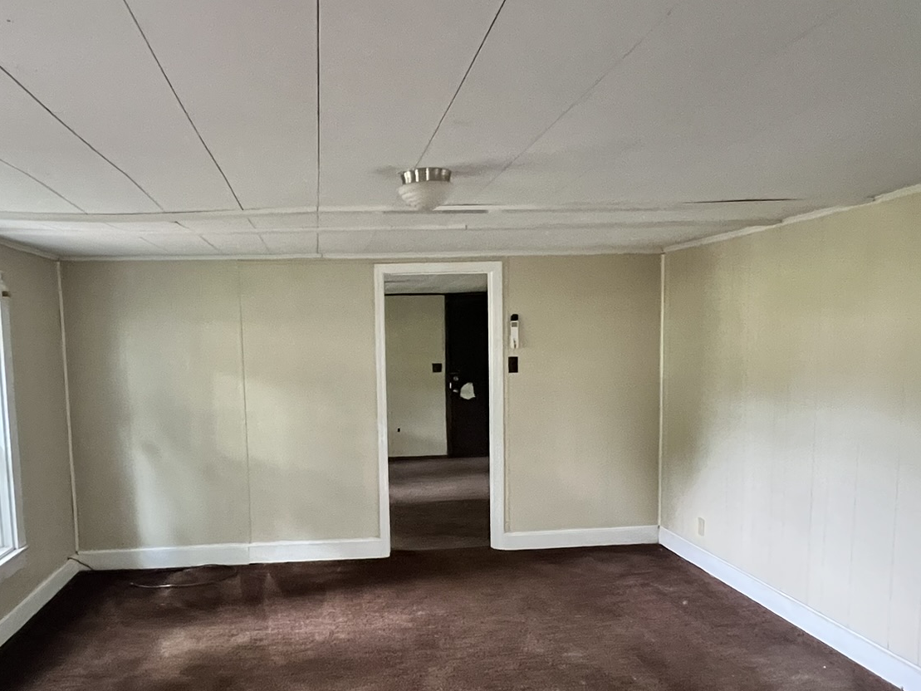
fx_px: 639
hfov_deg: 71.1
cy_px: 404
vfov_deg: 56.5
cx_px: 382
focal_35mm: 24
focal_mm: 1.57
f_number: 1.8
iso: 800
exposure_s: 1/60
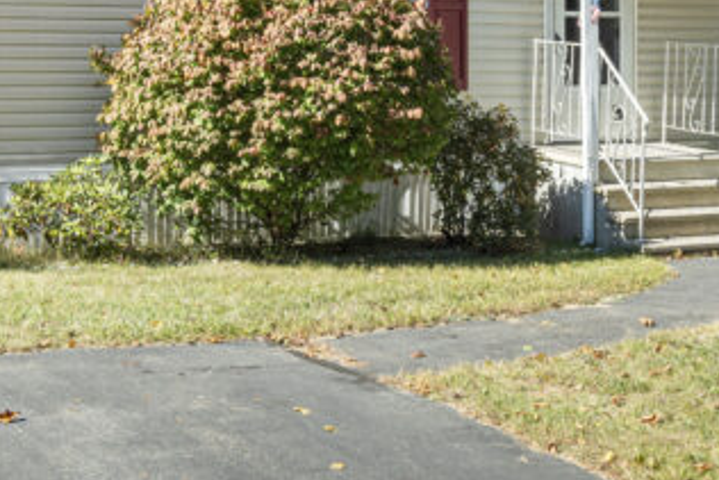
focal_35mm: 94
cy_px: 60
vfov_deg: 14.4
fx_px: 1878
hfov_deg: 21.6
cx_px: 430
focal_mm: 29
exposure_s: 1/250
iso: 400
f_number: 8
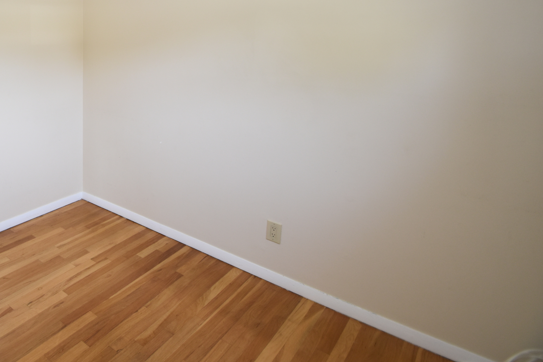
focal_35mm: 25
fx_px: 377
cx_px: 95
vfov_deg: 49.1
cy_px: 87
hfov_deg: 64.1
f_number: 4.5
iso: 400
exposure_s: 1/80
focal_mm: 10
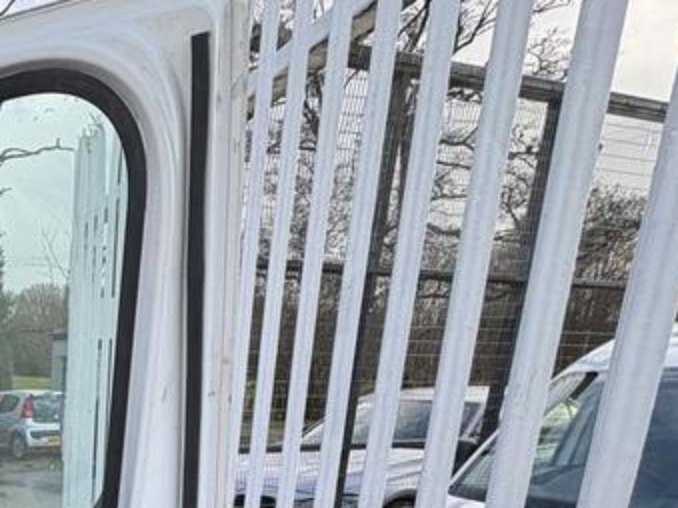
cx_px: -32
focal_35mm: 37
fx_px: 724
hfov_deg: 41.9
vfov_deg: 32.8
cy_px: 586
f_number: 2.2
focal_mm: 2.22
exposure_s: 1/343
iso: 40
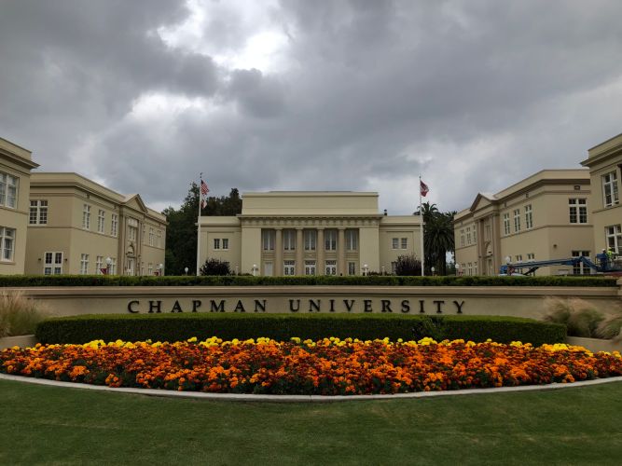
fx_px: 503
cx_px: 311
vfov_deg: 49.7
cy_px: 233
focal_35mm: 28
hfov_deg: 63.5
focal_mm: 3.99
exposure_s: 1/1845
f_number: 1.8
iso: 20
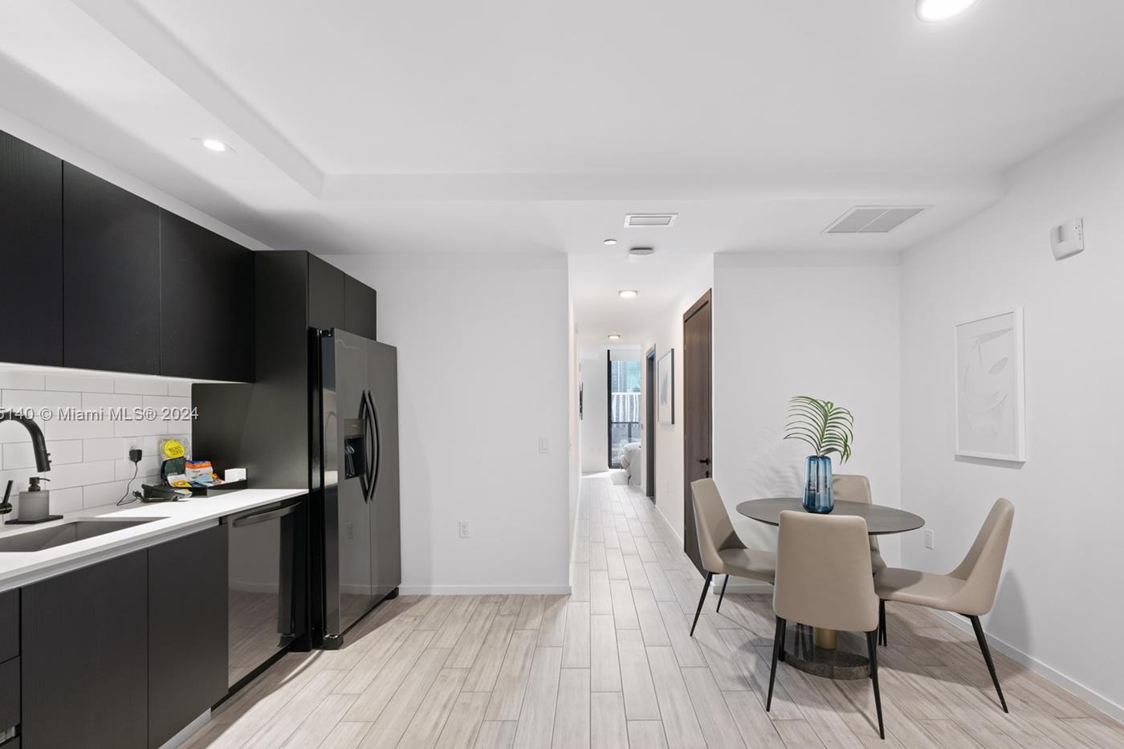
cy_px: 415
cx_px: 584
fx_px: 499
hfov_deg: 96.7
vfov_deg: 73.5
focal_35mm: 16
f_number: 8
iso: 200
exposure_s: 1
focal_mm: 14
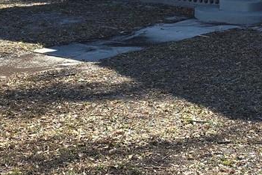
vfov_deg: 12.3
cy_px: -19
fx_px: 793
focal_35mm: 109
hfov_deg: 18.3
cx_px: 260
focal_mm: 6.3
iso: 12
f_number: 1.7
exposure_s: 1/444
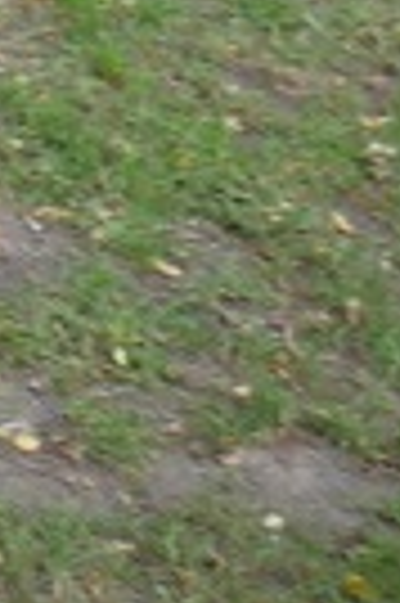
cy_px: -943
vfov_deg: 8.5
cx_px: -1685
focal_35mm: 218
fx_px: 3642
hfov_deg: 5.0
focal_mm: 14
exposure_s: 1/60
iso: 320
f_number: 3.5
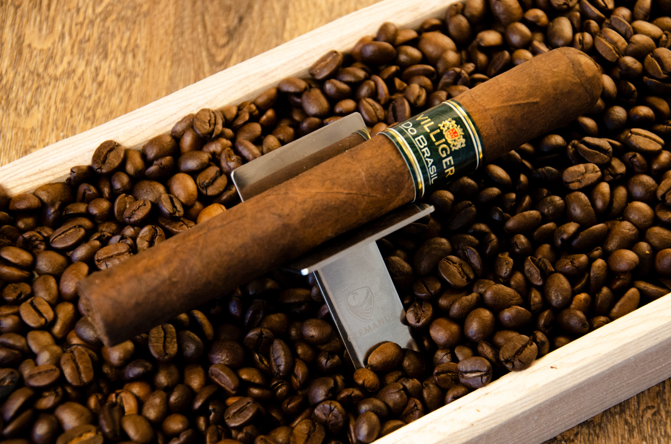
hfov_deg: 19.0
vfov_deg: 12.6
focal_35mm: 108
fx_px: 2009
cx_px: 340
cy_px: 226
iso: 800
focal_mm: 70
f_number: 5.3
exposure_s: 1/20
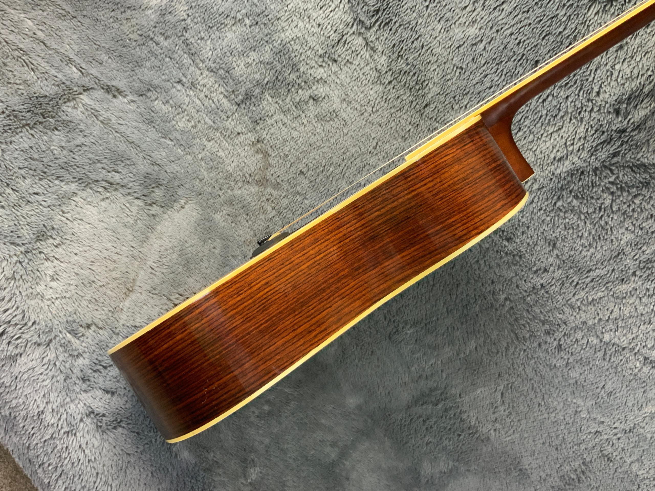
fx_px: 549
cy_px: 246
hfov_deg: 61.7
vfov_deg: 48.2
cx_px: 328
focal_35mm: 29
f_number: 1.8
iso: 160
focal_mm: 3
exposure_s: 1/50
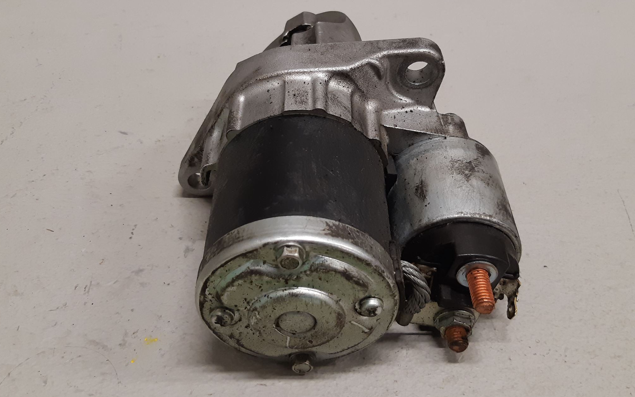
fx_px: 485
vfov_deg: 44.4
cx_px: 313
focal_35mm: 28
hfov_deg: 66.5
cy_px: 169
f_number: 1.7
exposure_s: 1/50
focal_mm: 3.93
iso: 125
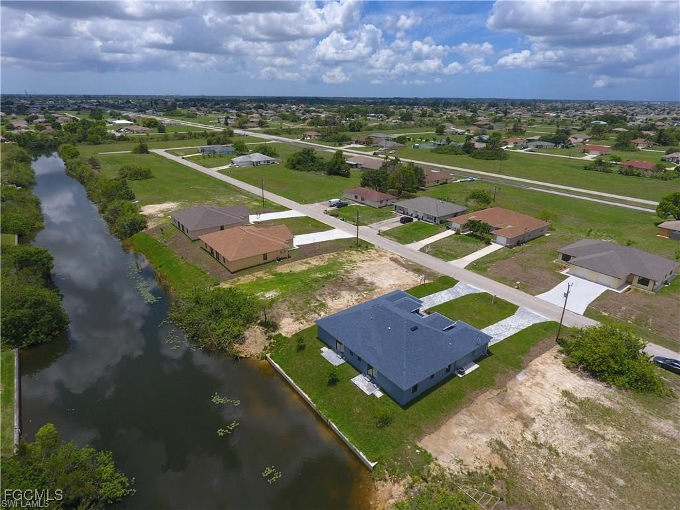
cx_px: 340
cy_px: 255
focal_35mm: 20
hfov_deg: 81.7
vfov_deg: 66.0
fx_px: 393
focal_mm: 3.61
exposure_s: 1/1395
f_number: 2.8
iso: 100
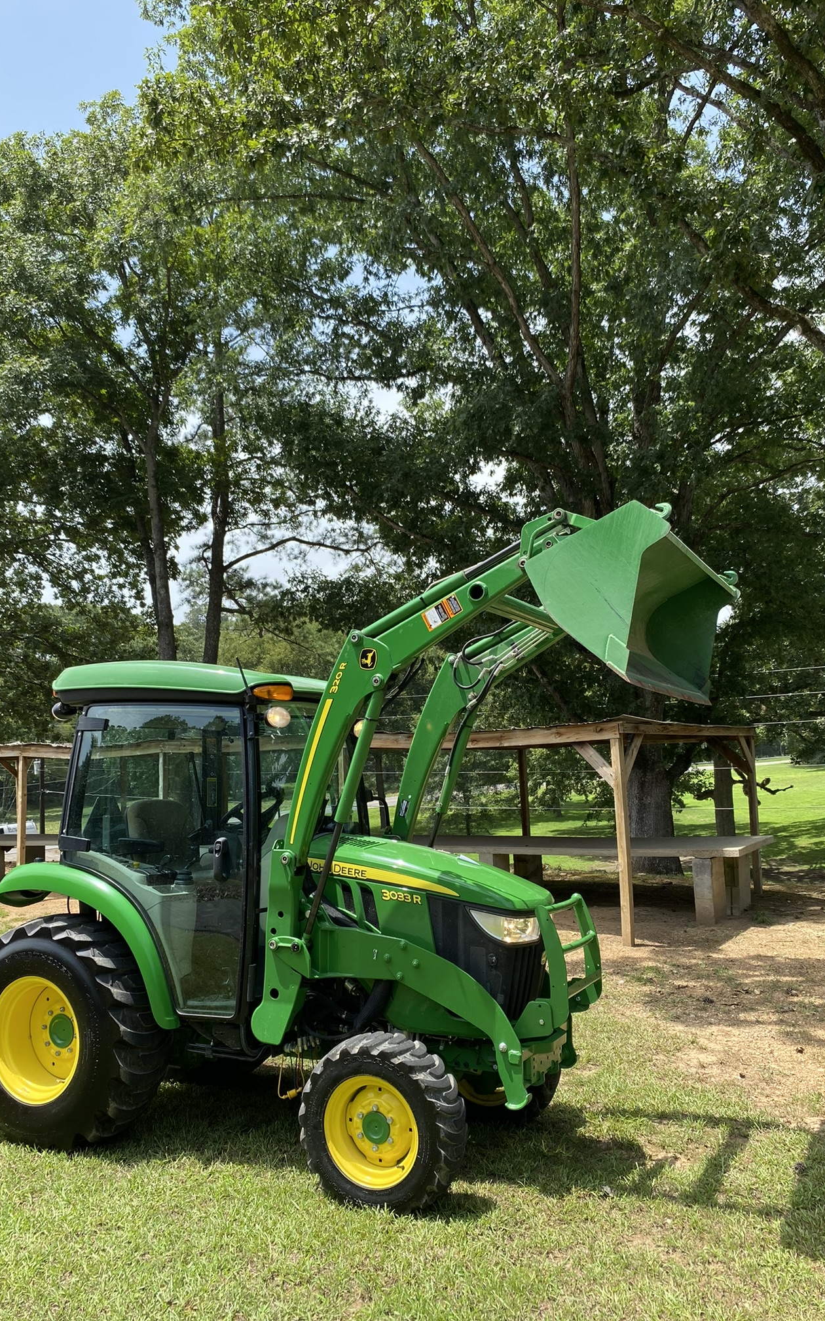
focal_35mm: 28
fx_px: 1007
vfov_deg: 66.5
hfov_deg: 44.5
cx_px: 394
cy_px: 666
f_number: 1.8
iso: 32
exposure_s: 1/1072
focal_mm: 4.25
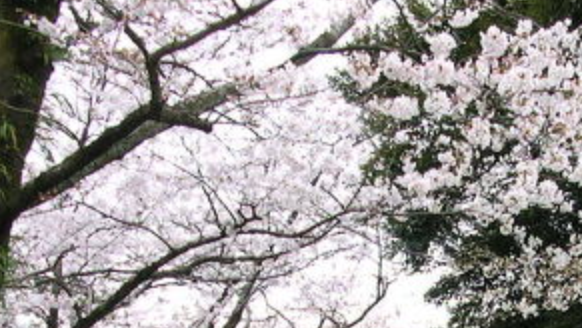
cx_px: 484
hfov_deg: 23.2
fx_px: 1390
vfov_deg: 13.0
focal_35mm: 90
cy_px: 439
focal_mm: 5.6
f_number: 2.7
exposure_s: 1/127
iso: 100
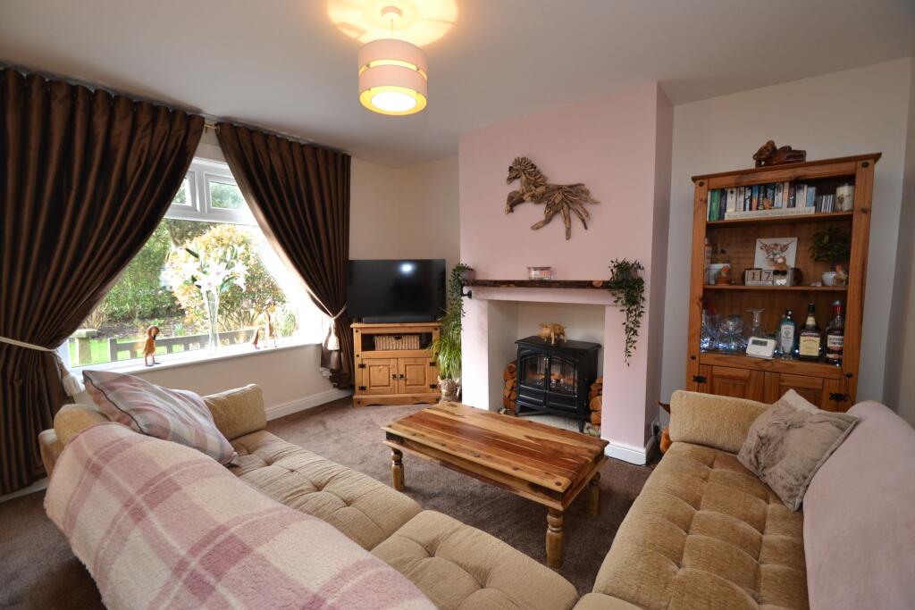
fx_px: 381
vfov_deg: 77.3
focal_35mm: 15
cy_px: 305
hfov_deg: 100.4
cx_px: 458
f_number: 3.5
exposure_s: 1/60
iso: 400
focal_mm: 10
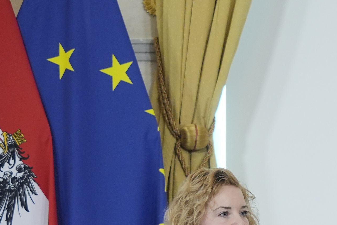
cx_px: 510
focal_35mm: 163
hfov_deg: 12.0
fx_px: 1526
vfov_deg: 8.3
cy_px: 258
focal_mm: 52
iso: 2500
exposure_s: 1/250
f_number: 3.5
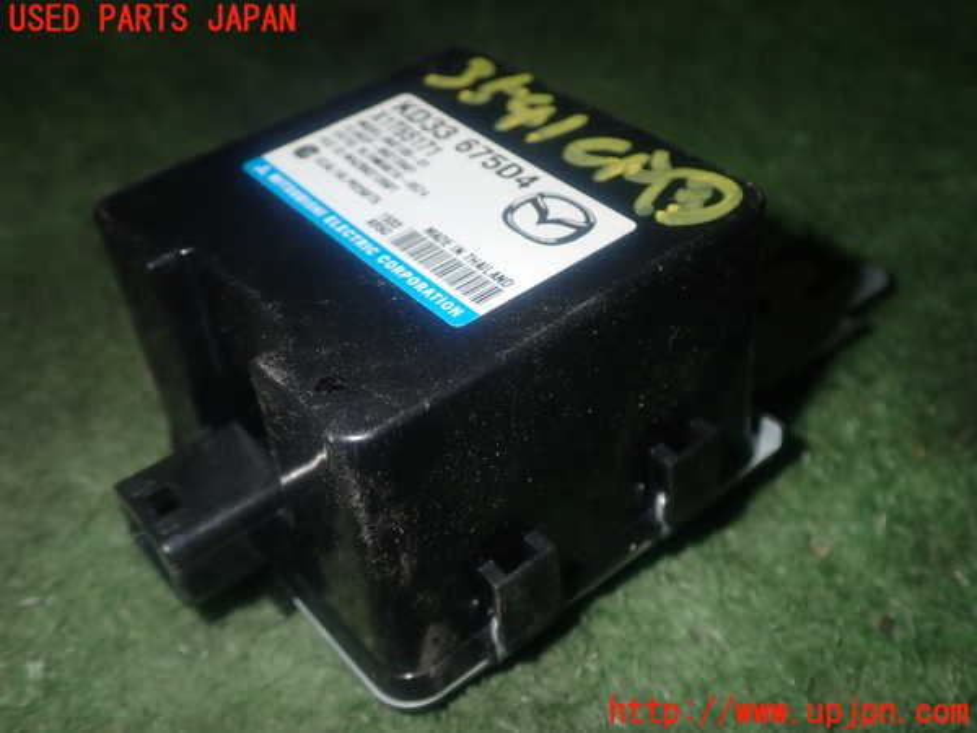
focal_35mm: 41
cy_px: 366
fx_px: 1157
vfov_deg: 35.1
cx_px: 488
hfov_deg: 45.8
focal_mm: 7.31
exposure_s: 1/40
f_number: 8
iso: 200
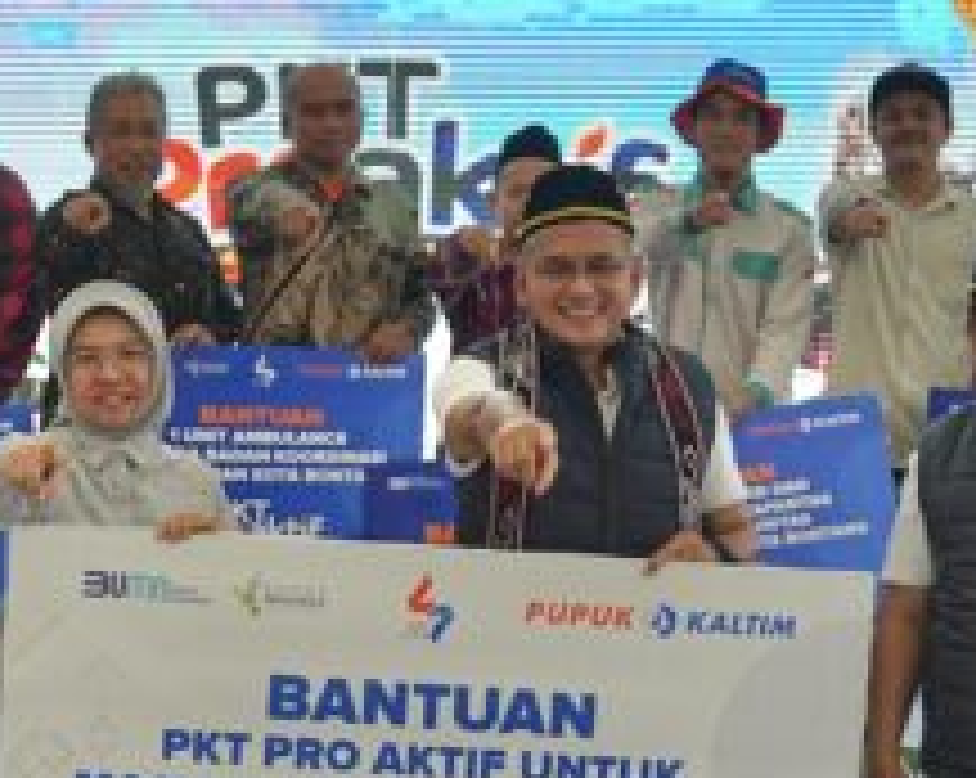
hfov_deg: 20.4
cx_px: 405
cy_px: 468
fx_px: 2712
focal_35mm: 94
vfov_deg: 16.3
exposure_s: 1/1250
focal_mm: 31
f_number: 2.8
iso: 400
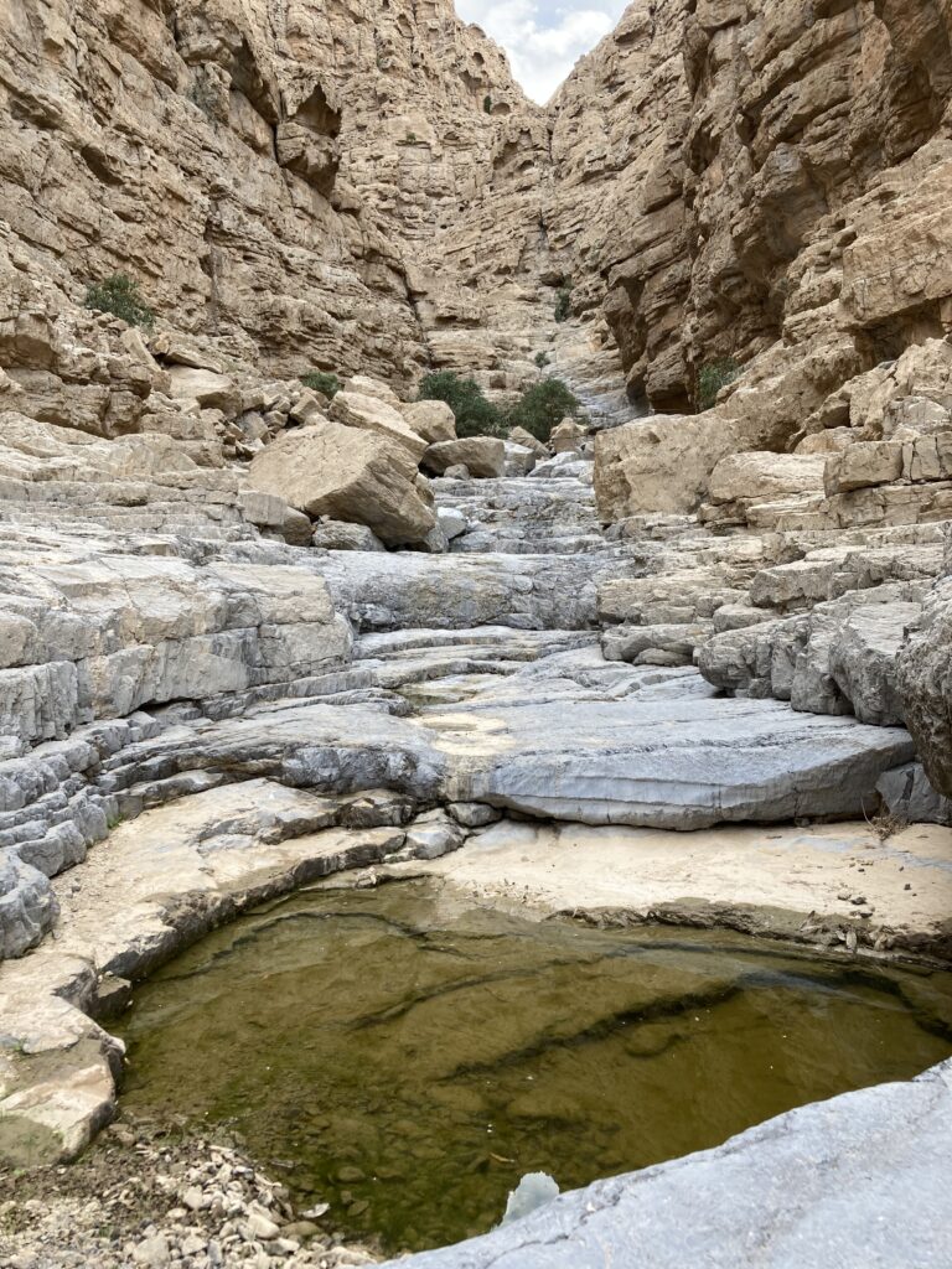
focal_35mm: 28
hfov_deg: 49.7
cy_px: 634
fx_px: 1027
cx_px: 476
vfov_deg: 63.4
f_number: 1.8
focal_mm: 3.99
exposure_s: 1/369
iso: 20
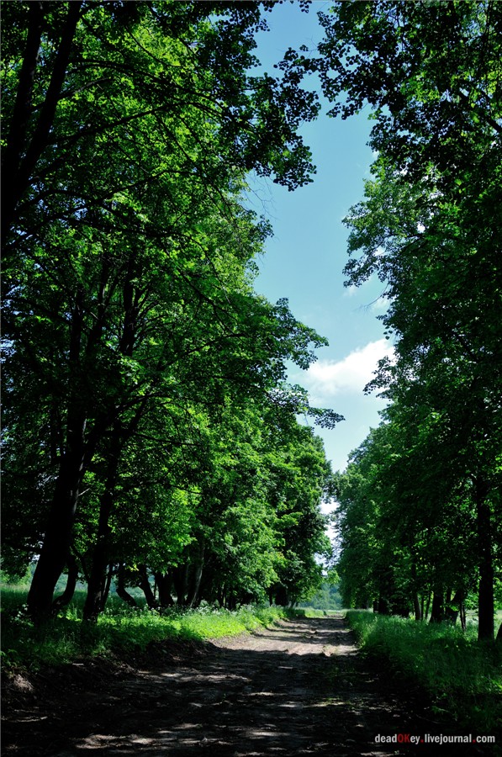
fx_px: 756
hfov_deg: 36.8
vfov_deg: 53.2
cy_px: 378
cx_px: 251
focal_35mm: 36
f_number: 7.1
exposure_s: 1/500
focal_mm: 24
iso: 250
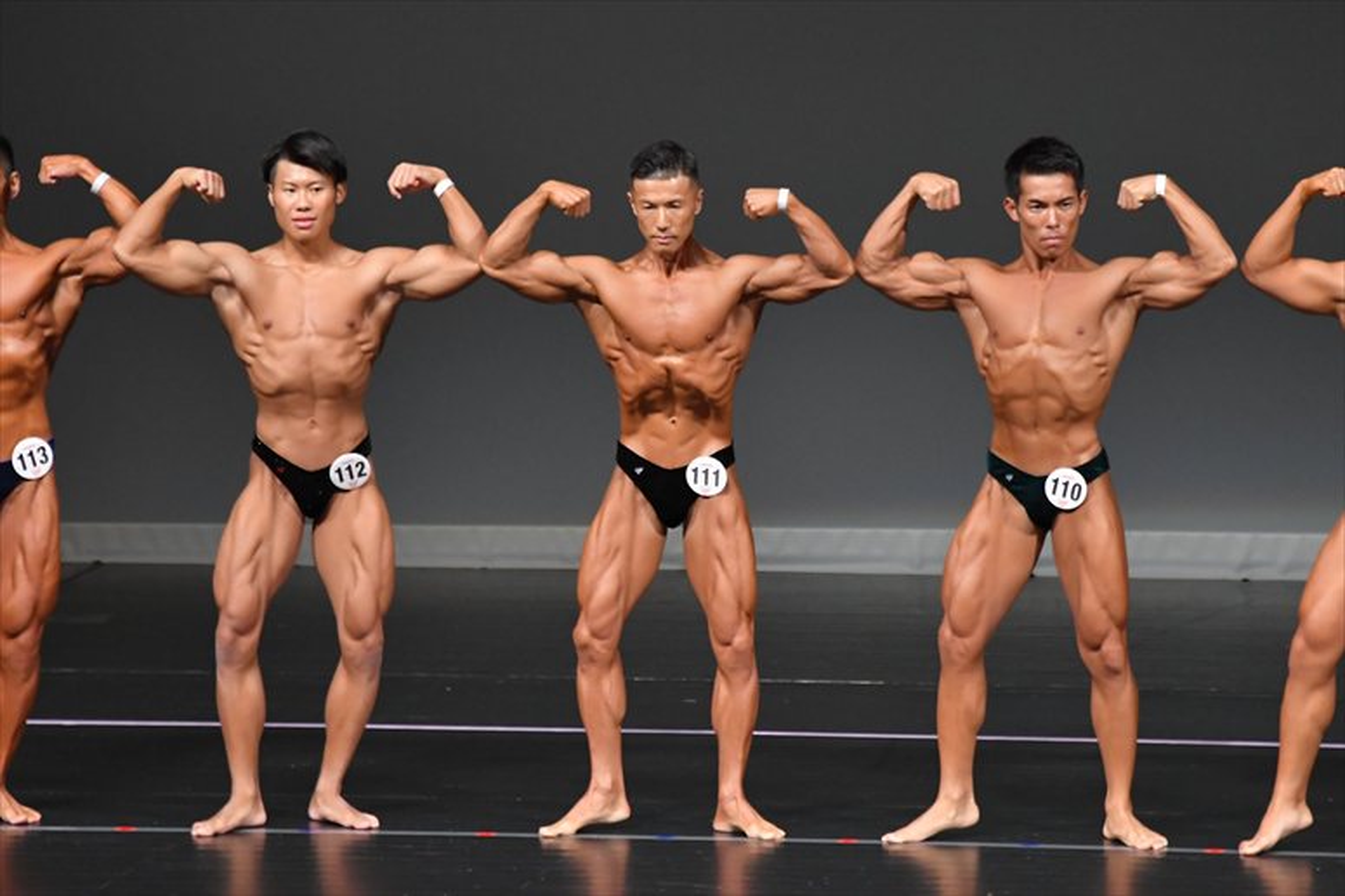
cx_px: 672
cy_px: 448
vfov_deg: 4.4
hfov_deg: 6.5
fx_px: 11763
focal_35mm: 315
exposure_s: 1/400
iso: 4000
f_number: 5.6
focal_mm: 210
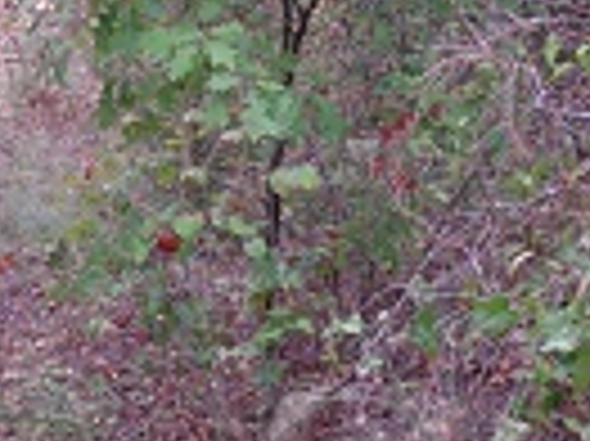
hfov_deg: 11.9
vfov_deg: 9.2
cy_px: 189
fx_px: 2742
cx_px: -191
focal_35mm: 161
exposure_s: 1/40
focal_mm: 8.9
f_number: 3.5
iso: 80
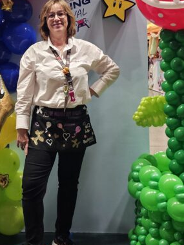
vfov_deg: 30.6
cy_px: 57
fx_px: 439
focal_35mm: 62
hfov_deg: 23.3
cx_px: 40
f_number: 1.7
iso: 500
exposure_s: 1/100
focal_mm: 6.3
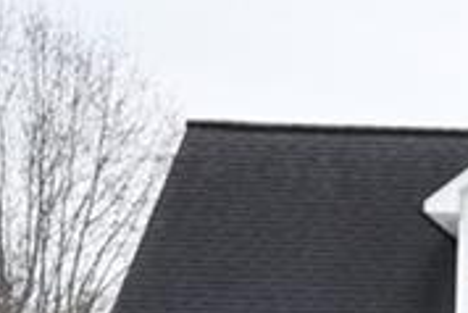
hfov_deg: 6.6
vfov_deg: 4.7
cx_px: 1259
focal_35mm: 293
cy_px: 423
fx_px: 3812
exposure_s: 1/250
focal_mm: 34
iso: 100
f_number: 5
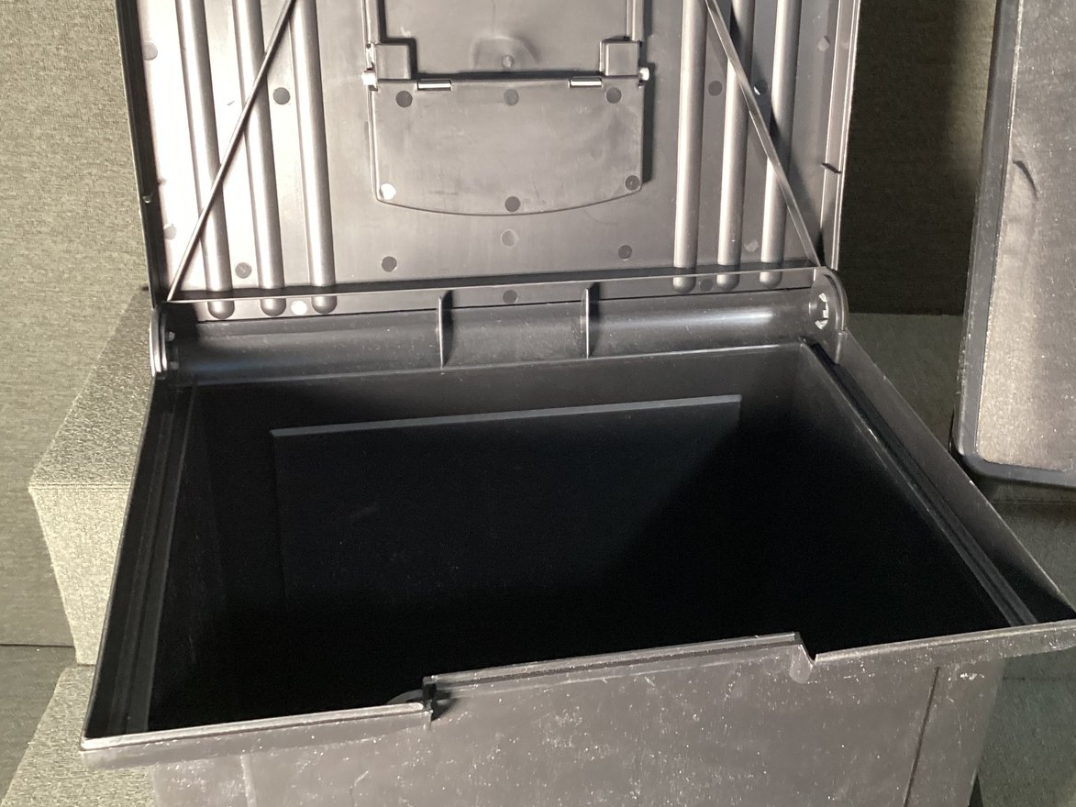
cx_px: 614
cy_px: 332
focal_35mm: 40
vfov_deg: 35.9
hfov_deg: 46.7
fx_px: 1243
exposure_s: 1/33
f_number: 2.4
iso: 320
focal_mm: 3.3
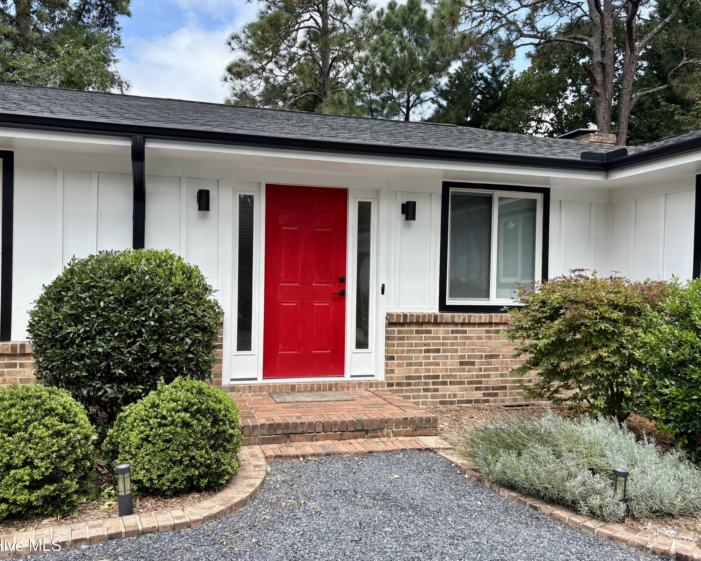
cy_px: 282
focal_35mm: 28
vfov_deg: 51.5
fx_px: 581
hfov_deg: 62.1
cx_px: 324
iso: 64
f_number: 1.6
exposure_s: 1/1484
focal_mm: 5.96
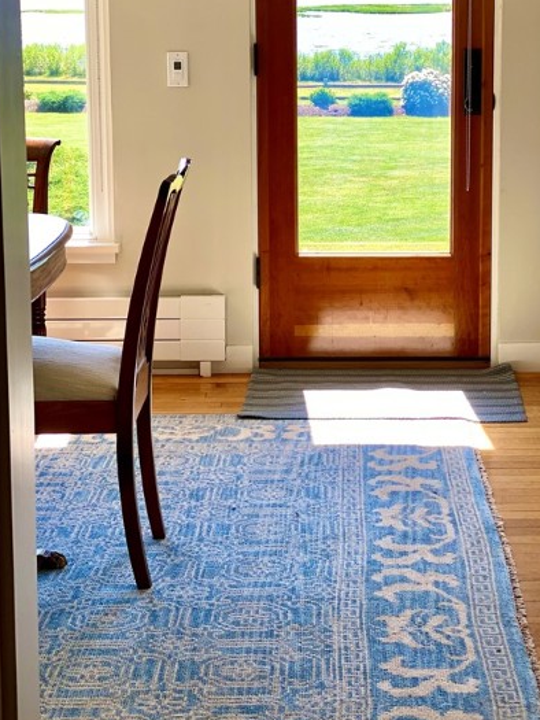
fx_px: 1580
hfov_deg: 19.3
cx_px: 354
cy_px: 206
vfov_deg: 25.4
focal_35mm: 76
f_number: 2
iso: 20
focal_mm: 6
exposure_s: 1/161
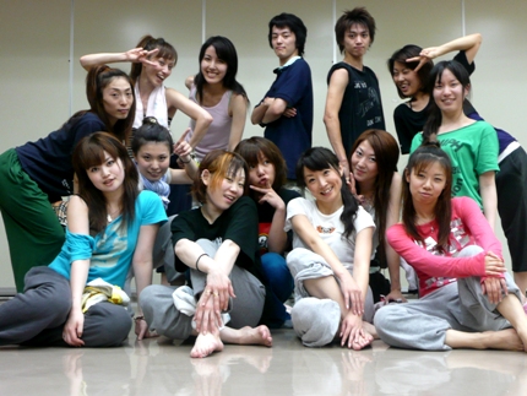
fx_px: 731
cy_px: 198
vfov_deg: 30.3
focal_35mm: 48
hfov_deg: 39.6
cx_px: 264
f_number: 4.2
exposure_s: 1/15
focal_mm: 7.8
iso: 200
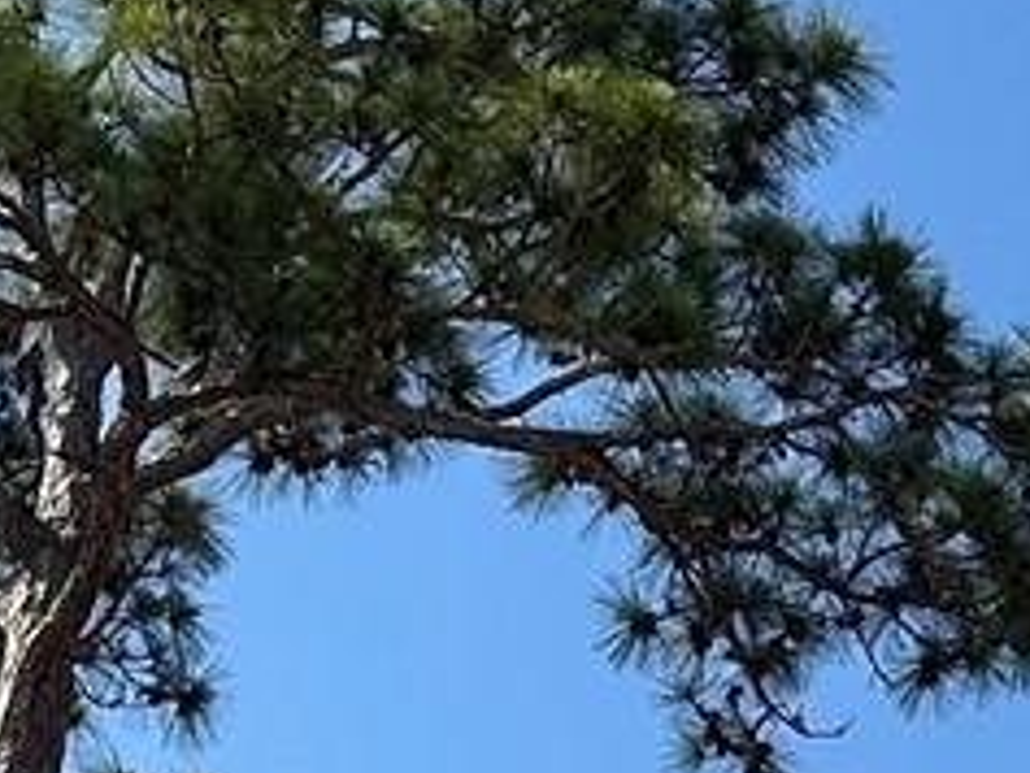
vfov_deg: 8.8
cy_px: 1433
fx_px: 4823
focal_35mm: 162
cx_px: 1352
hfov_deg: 11.8
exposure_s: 1/5525
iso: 80
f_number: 1.78
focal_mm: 6.86
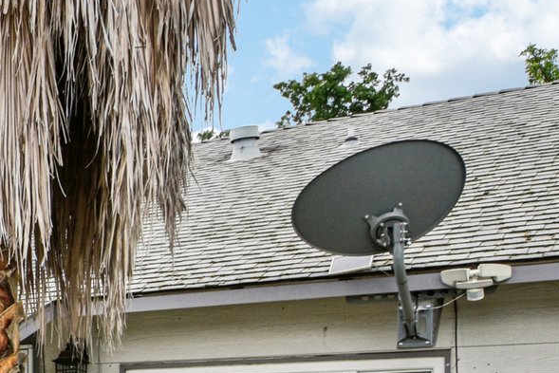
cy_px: 439
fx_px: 1134
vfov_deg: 17.8
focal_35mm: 73
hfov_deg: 21.7
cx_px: -342
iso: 100
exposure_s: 1/80
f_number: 8
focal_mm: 14
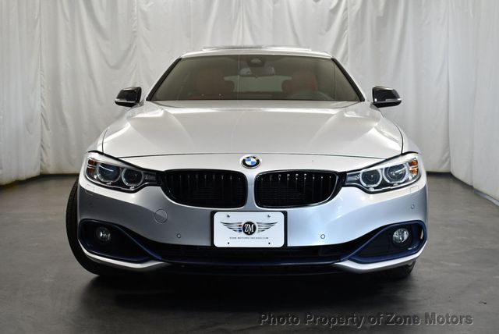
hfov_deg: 41.1
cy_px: 167
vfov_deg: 28.1
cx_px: 250
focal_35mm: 48
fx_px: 666
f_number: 4
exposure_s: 1/160
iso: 800
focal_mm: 24
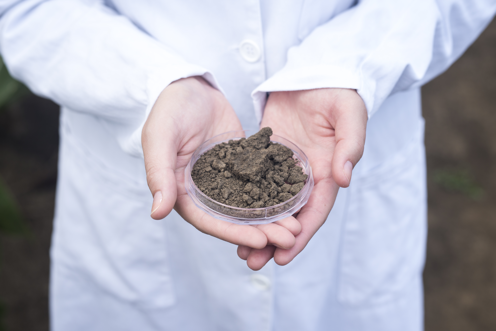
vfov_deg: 27.0
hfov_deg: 39.6
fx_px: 689
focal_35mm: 50
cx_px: 248
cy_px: 166
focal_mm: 50
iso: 250
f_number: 4.5
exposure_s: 1/400
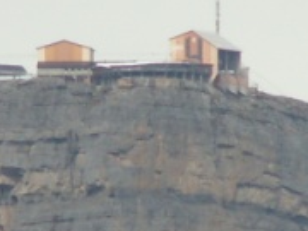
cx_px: 133
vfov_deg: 0.6
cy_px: 161
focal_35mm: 2327
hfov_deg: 0.9
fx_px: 20705
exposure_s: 1/250
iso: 50
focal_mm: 67.95
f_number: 7.1
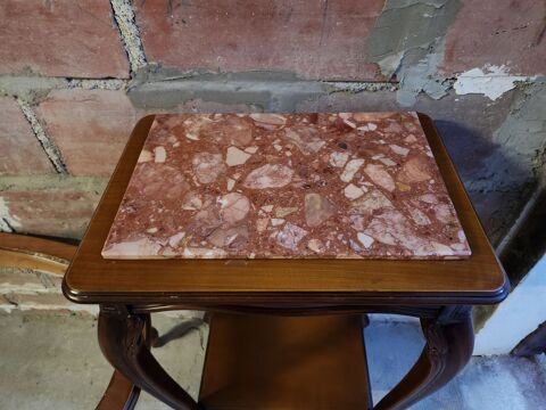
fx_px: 363
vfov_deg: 58.9
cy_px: 205
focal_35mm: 23
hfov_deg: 73.9
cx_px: 273
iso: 800
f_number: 1.8
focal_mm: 5.4
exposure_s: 1/25
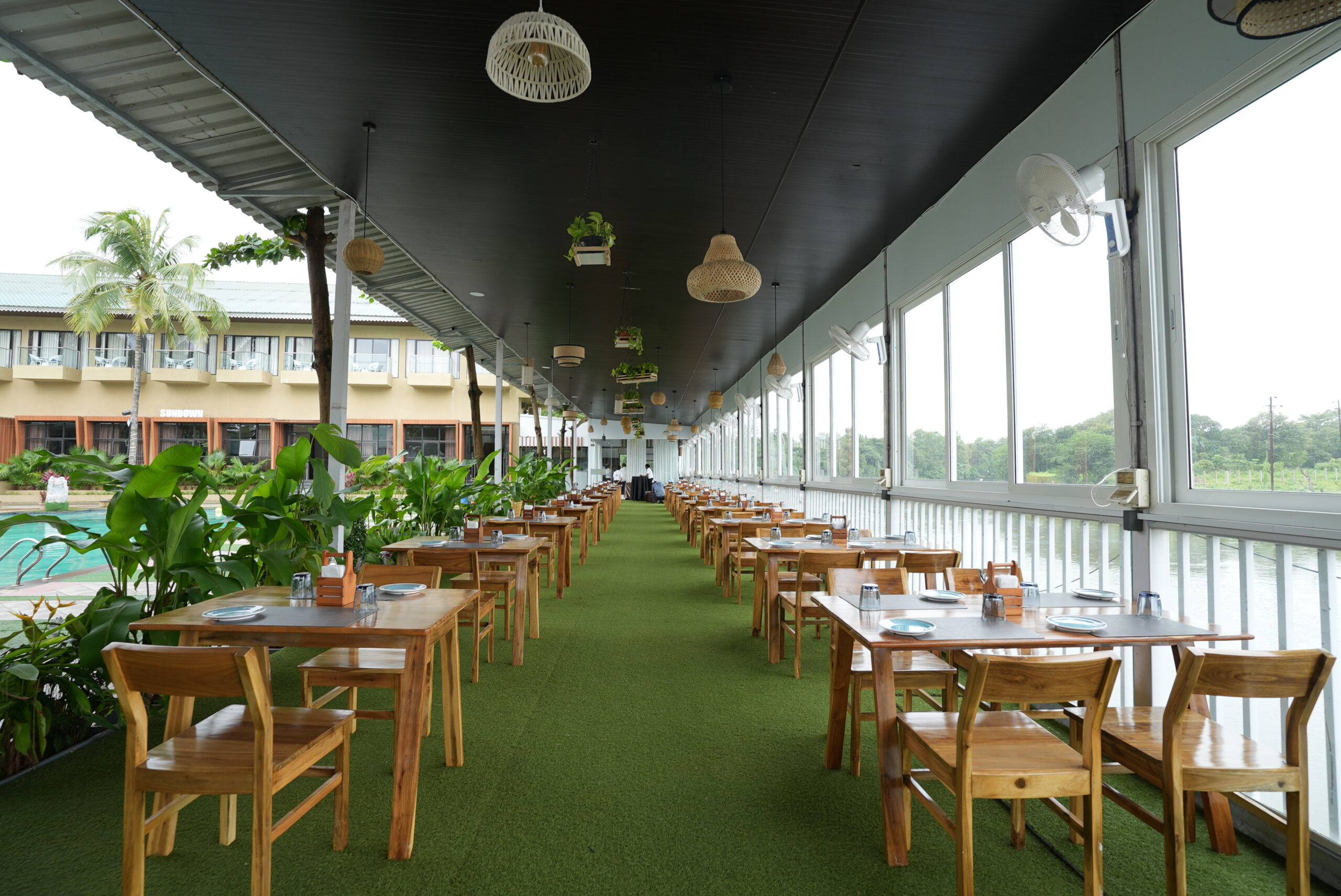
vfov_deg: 70.5
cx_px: 670
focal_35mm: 17
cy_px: 448
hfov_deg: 93.2
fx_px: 634
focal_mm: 17
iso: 160
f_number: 4.5
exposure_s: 1/60
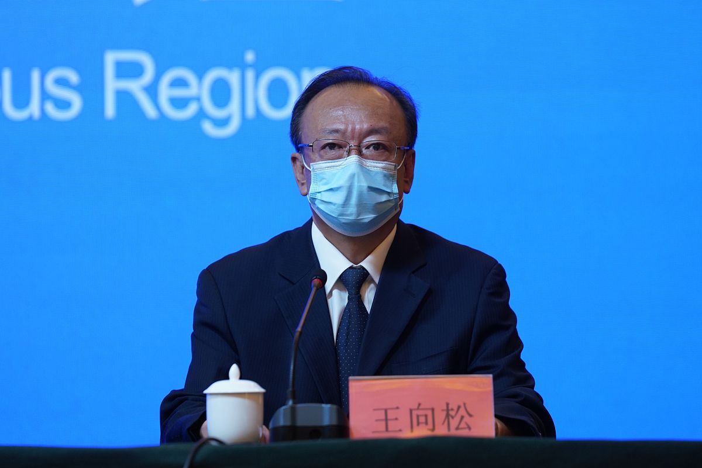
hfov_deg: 10.3
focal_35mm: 200
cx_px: 351
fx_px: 3900
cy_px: 234
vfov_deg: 6.9
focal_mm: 200
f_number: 3.5
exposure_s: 1/160
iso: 1000
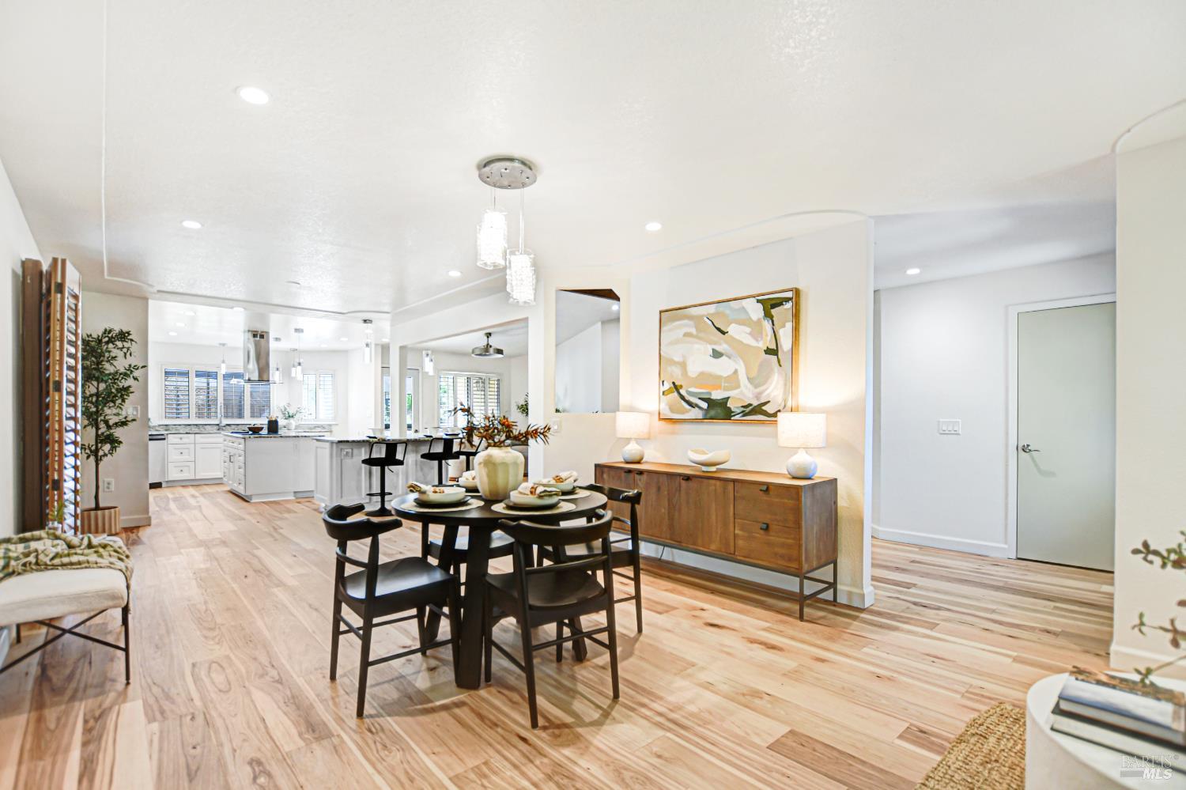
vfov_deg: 77.3
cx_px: 593
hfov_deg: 100.4
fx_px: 494
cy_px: 395
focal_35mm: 15
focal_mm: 10
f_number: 4
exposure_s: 1/60
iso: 100
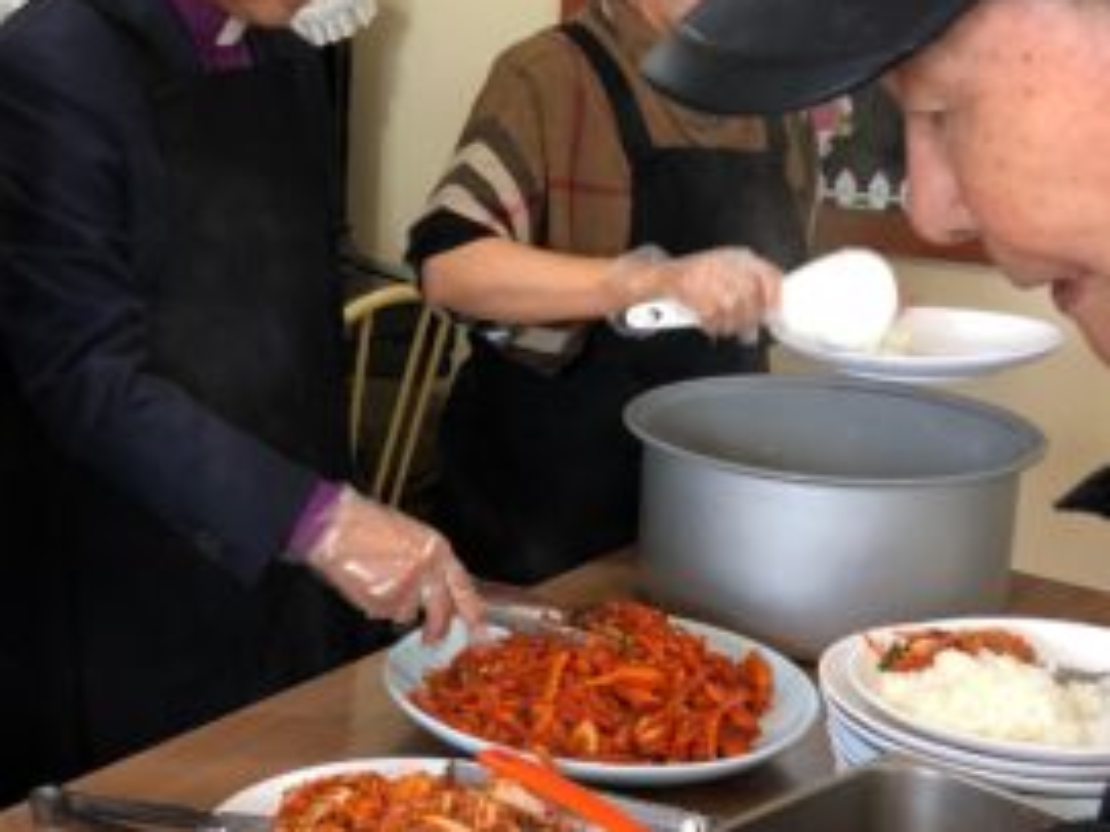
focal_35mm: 64
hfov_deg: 28.9
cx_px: 86
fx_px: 2051
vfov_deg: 22.9
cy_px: 408
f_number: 1.8
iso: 40
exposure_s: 1/15
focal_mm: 4
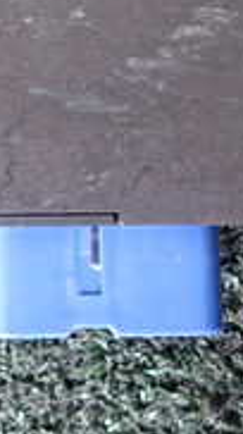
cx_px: 19
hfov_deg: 13.3
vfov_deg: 22.4
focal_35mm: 90
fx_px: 1034
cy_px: -36
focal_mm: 4.5
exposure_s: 1/30
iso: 500
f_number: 2
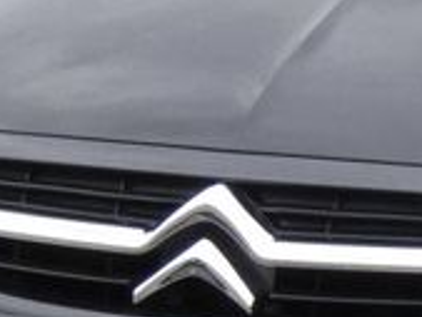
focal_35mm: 636
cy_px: 150
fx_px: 7759
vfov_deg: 2.3
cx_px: 951
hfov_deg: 3.1
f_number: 5.6
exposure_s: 1/80
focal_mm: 18.8
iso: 250
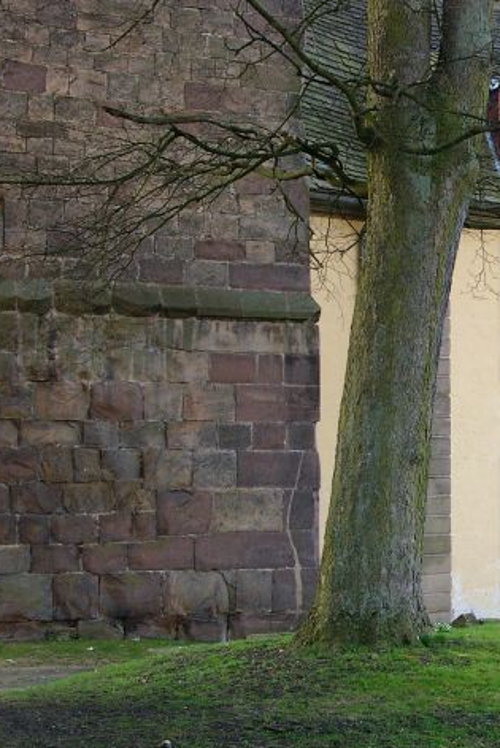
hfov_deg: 17.8
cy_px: 374
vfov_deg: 27.3
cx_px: 538
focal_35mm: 74
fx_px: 1540
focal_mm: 8.82
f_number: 4
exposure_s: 1/83.4
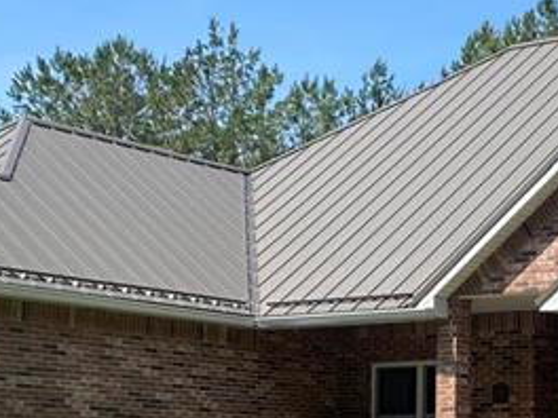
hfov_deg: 19.1
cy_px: 452
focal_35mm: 101
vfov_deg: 14.3
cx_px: 512
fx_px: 1628
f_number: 1.8
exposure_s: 1/1754
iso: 32
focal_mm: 4.25
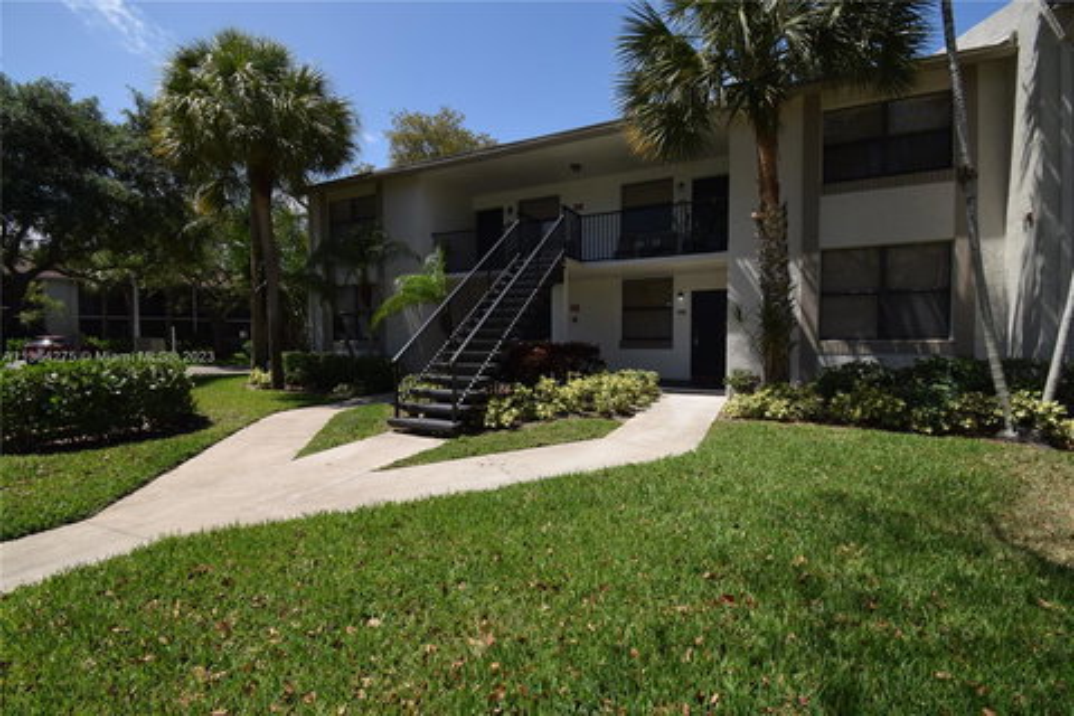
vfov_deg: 77.3
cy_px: 358
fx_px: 447
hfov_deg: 100.4
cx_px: 537
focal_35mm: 15
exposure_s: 1/200
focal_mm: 10
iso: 100
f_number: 10
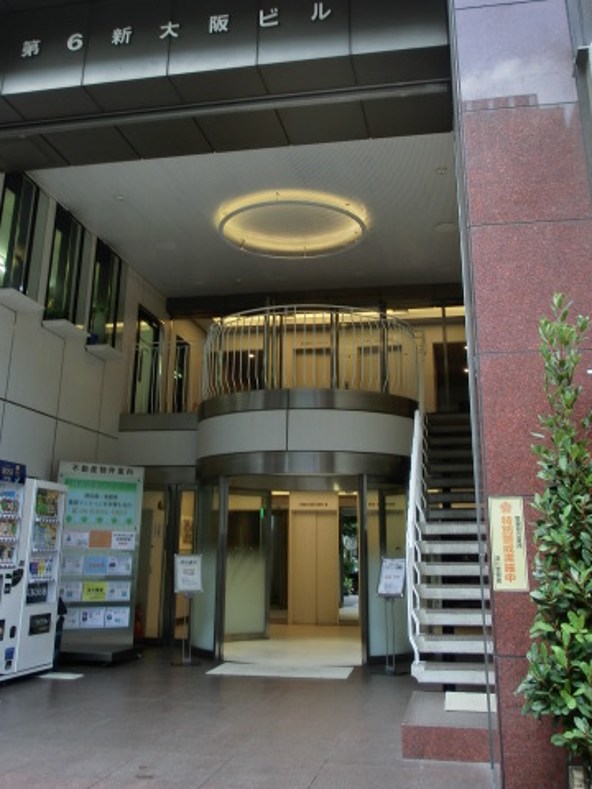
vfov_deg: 55.8
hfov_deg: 44.2
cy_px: 271
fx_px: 730
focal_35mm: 32
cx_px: 293
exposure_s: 1/30
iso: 100
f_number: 3
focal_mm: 4.24
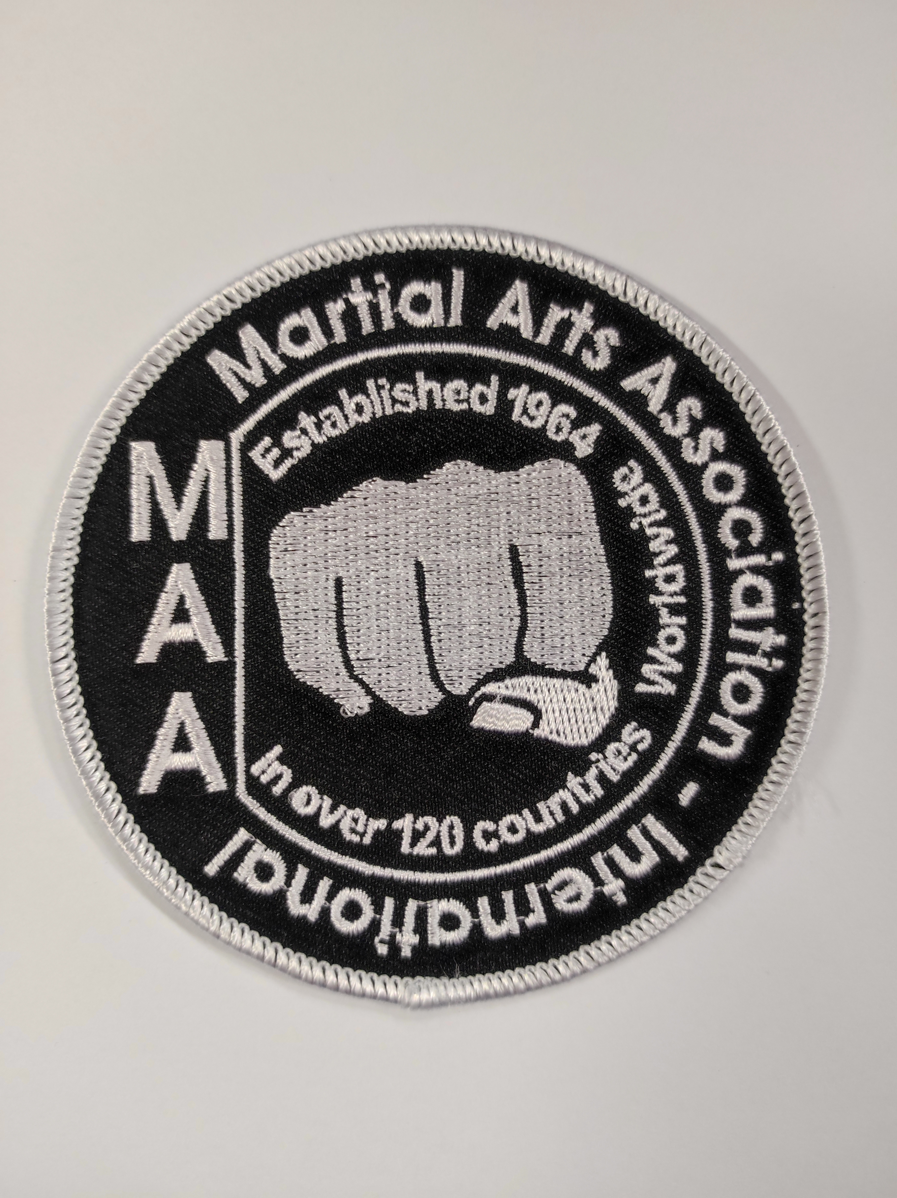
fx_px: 865
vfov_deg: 69.4
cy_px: 599
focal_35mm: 25
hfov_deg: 54.8
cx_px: 448
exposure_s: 1/33
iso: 675
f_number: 1.79
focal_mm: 4.7
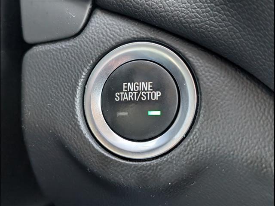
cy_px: 103
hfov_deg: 38.9
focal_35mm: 49
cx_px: 138
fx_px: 389
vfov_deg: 29.7
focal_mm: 6.9
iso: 460
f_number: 1.68
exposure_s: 1/105
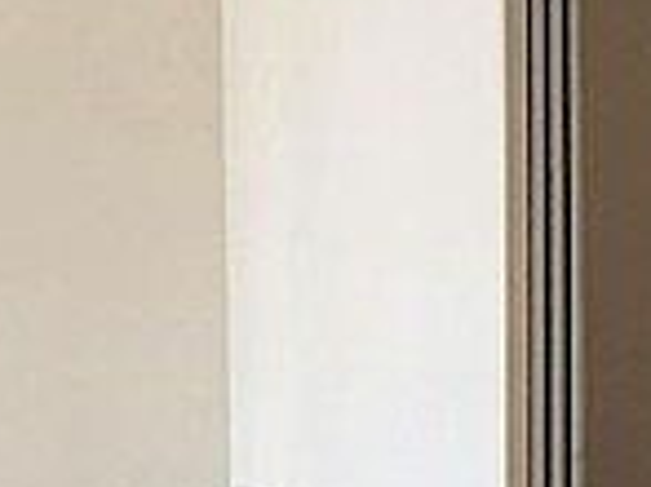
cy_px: 301
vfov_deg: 12.1
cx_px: 779
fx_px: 2293
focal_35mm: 122
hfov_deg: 15.6
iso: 100
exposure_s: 1/15
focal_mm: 3.99
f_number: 1.8
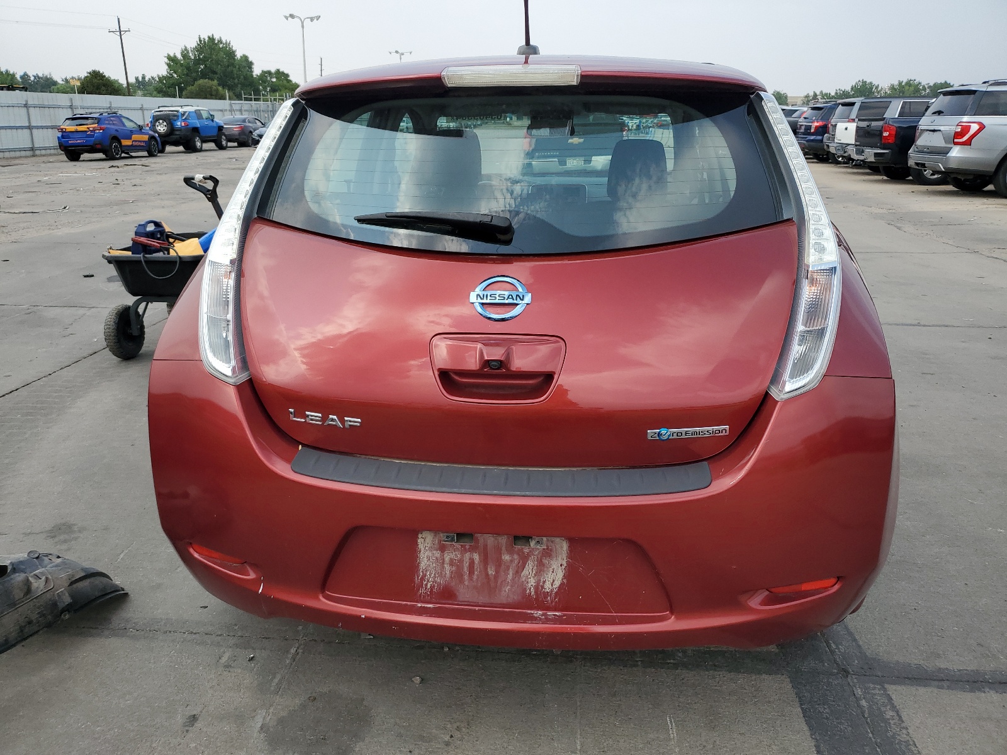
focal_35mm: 26
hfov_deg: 67.3
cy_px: 378
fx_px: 756
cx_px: 504
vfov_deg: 53.1
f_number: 1.5
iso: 50
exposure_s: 1/1429
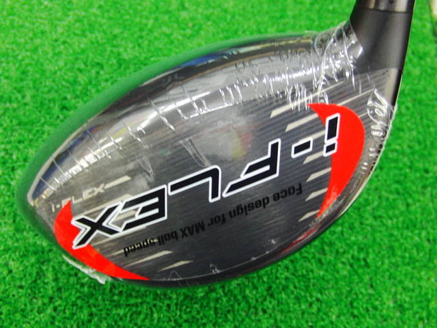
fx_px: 467
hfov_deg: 50.1
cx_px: 218
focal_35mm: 37
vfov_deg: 38.7
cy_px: 164
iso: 400
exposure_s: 1/15
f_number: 3.6
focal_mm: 6.42
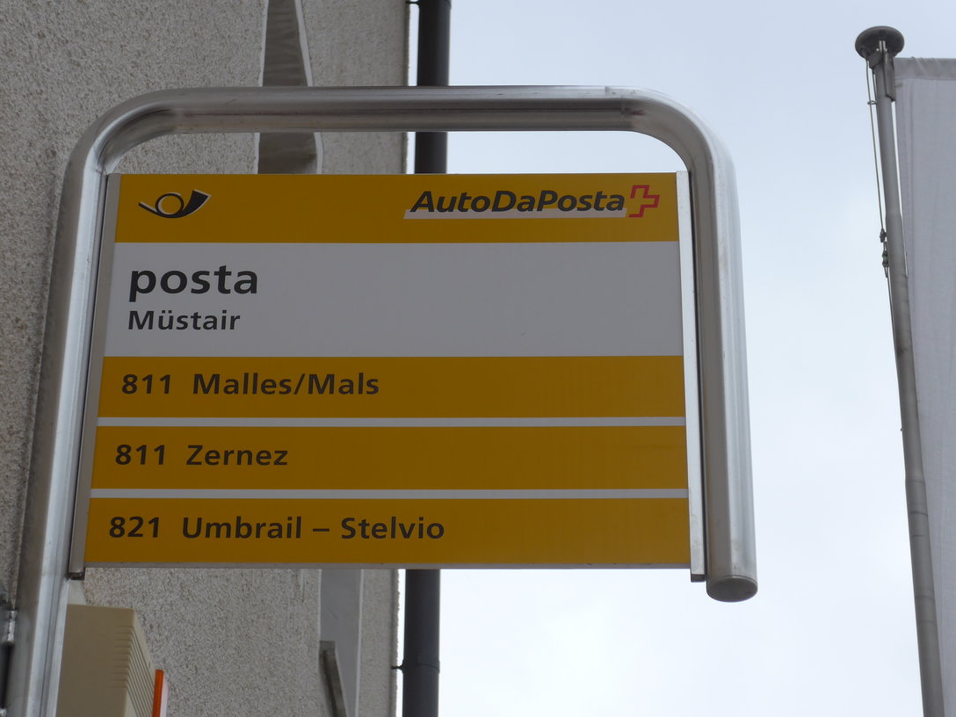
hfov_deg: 18.4
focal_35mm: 107
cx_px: 458
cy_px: 340
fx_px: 2955
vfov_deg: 13.8
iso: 80
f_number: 4.7
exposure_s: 1/800
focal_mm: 19.2
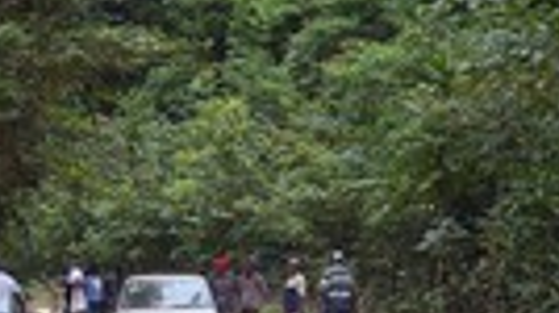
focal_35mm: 171
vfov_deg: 7.1
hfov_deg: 12.4
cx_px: -79
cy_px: 129
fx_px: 2532
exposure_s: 1/250
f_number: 5
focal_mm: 52
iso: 800
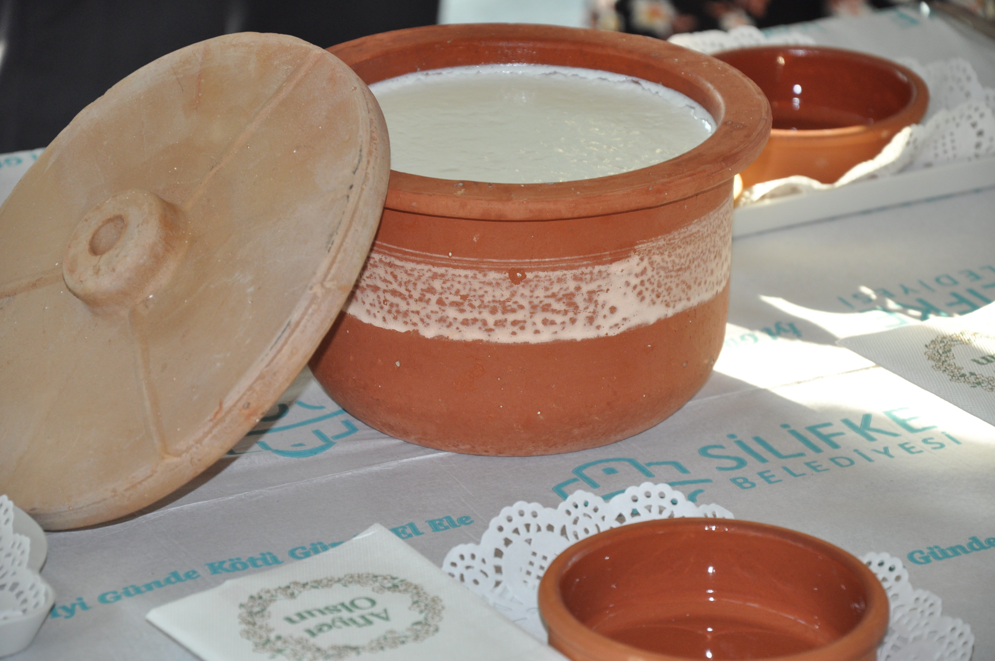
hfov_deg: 13.1
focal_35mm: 158
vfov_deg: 8.7
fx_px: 4348
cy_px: 330
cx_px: 498
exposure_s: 1/60
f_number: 5.6
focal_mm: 105
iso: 640
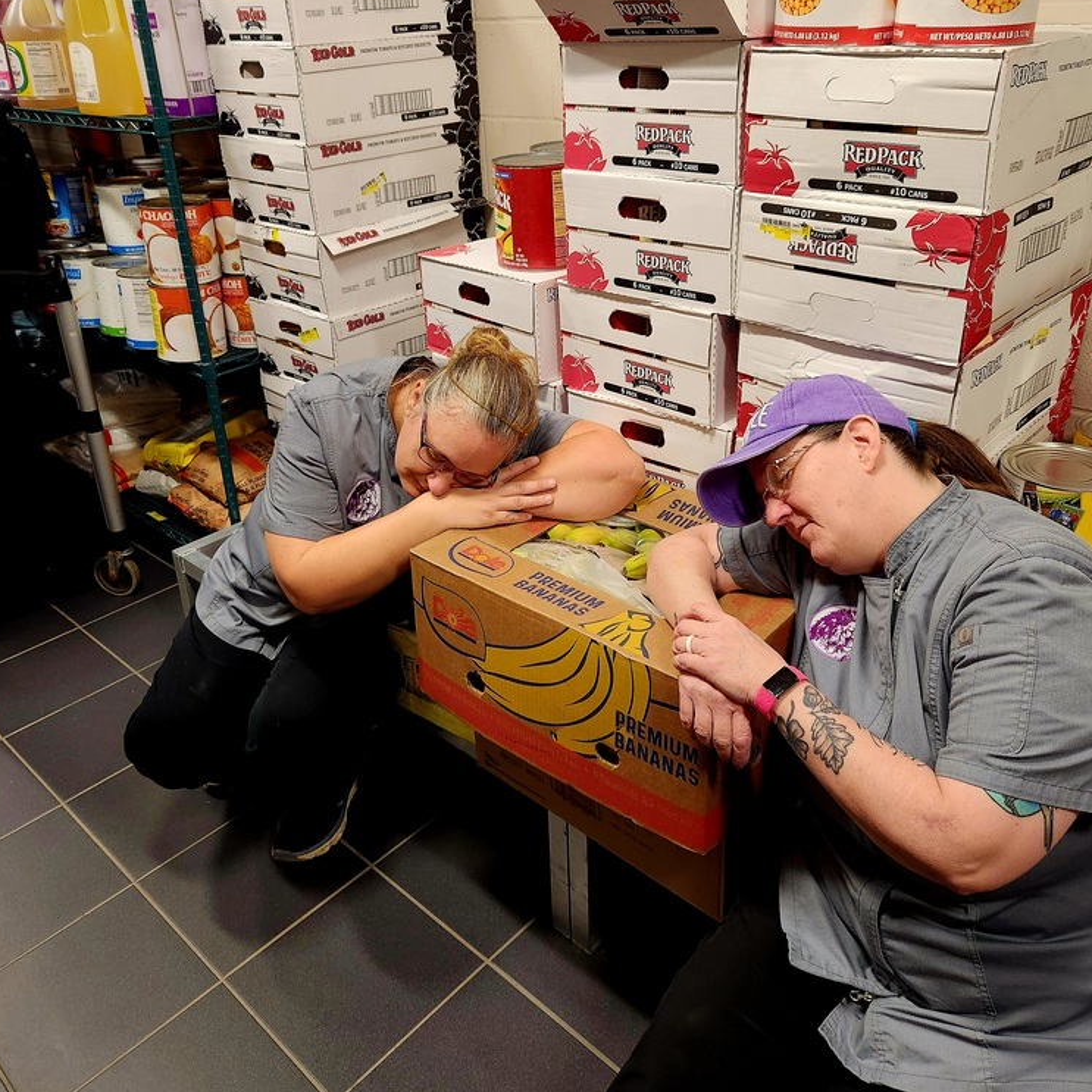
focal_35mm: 28
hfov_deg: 57.3
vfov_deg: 56.6
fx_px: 999
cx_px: 551
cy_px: 410
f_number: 1.8
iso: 320
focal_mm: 5.4
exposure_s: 1/120
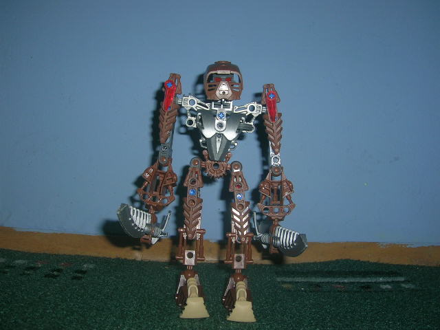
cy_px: 165
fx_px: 470
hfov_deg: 50.1
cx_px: 220
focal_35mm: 37
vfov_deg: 38.7
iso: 50
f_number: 4.9
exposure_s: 1/60.1
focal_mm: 5.7
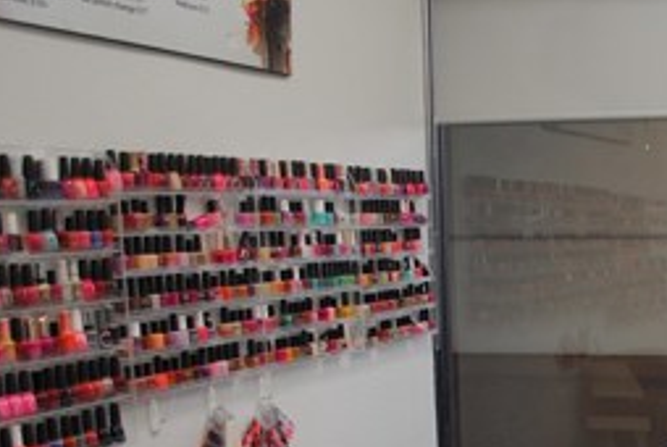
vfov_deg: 19.4
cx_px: 722
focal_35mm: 68
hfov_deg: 27.3
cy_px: 468
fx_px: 1261
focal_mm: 18
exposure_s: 1/50
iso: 200
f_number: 3.5
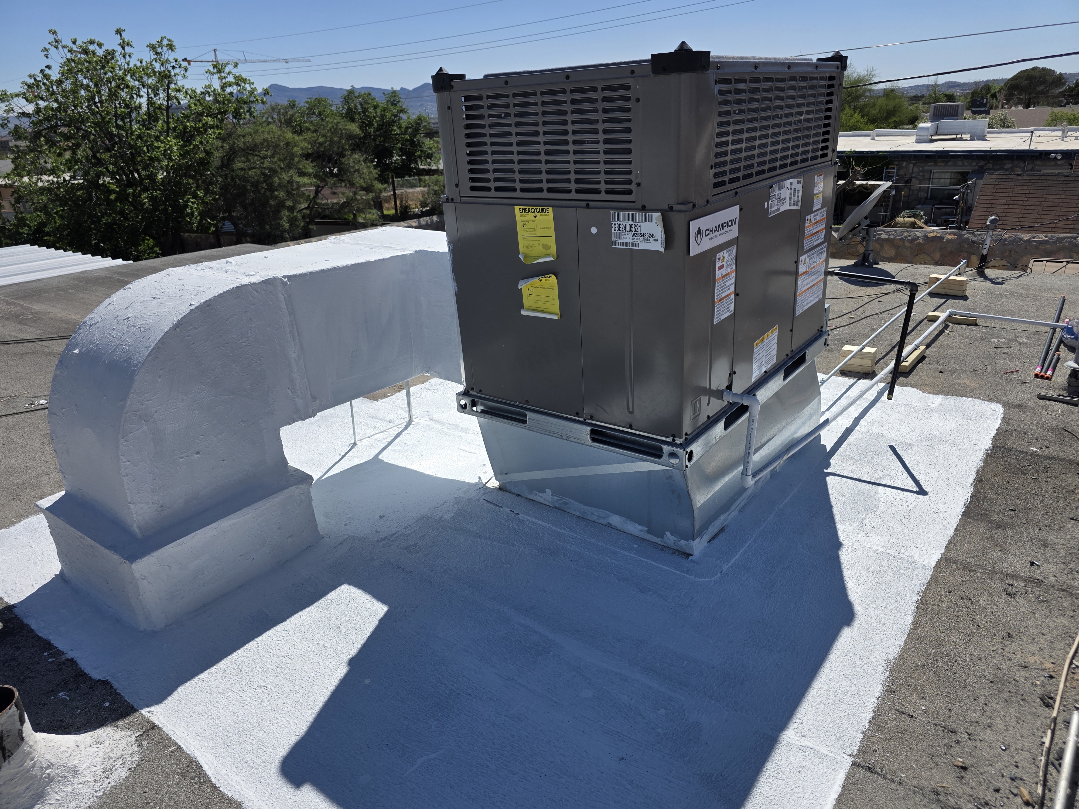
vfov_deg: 58.9
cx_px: 540
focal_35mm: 23
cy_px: 404
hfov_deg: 73.9
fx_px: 717
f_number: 1.7
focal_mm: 6.3
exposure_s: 1/7944
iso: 64
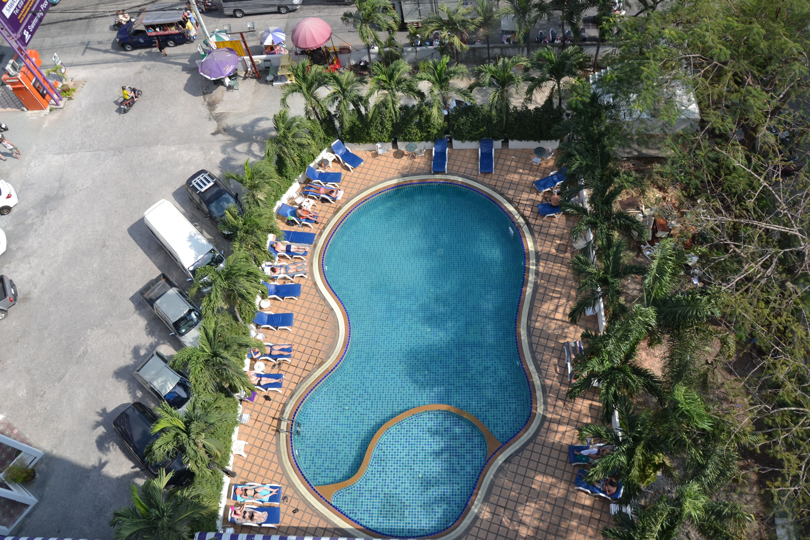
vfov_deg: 47.9
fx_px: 607
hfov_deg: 67.4
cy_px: 270
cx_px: 405
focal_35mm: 27
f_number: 7.1
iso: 100
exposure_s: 1/200
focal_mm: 18
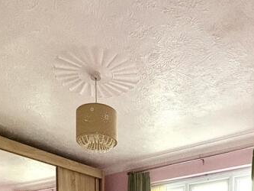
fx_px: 316
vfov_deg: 25.3
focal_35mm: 43
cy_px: 287
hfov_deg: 43.8
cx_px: 143
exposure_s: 1/50
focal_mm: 2.22
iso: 250
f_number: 2.2
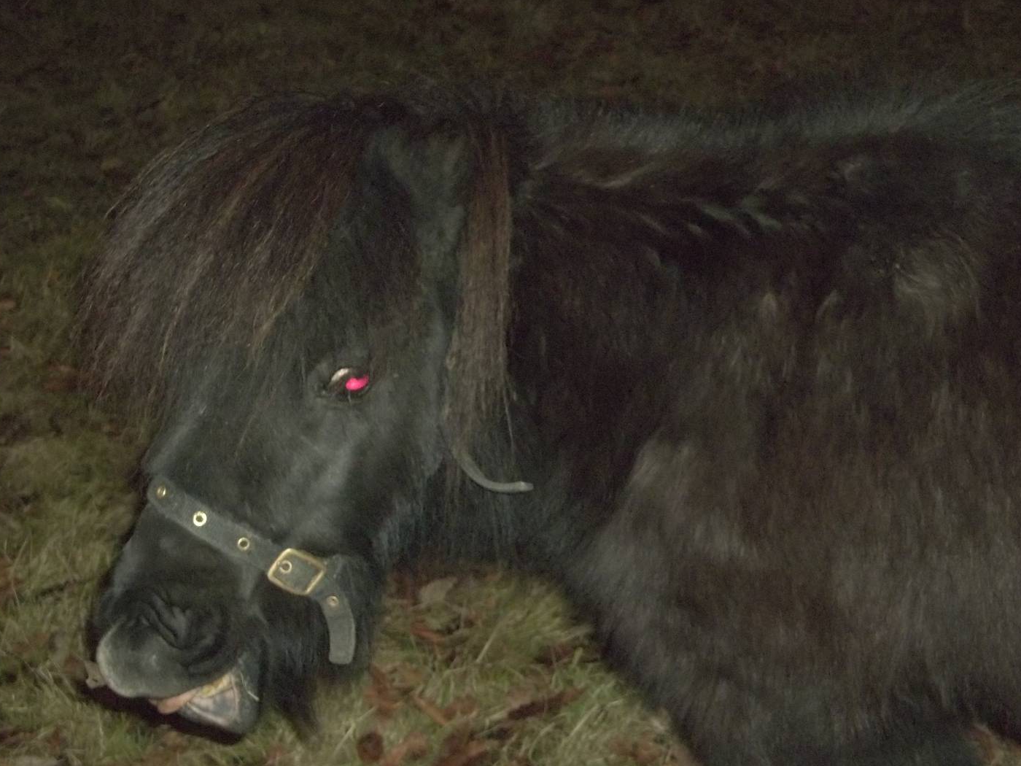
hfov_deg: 27.0
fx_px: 2124
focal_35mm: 72
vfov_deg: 20.4
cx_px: 538
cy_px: 400
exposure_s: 1/40
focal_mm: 11.3
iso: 400
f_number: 4
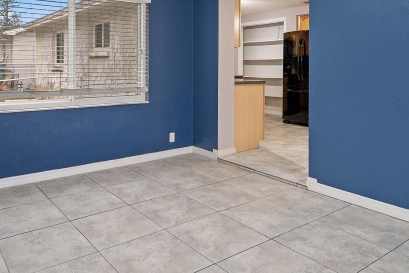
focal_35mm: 29
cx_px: 156
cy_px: 88
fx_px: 329
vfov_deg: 44.2
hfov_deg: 62.9
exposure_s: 1/2
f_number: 8
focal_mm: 17
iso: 320
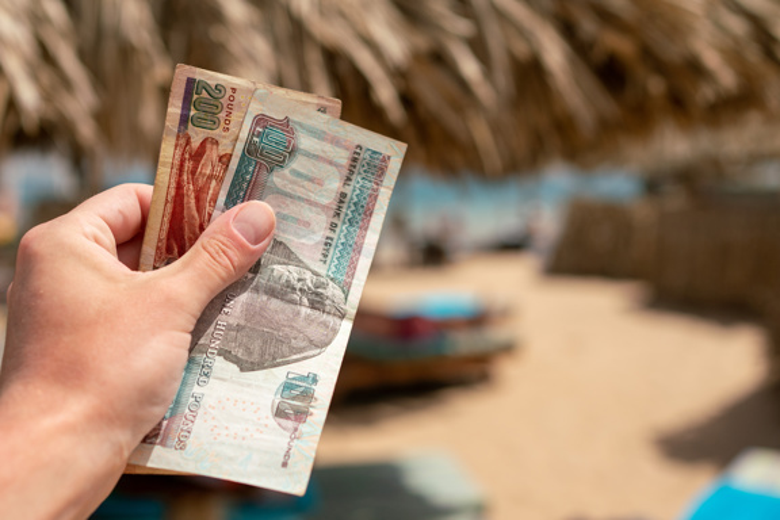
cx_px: 390
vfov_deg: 26.0
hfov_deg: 38.2
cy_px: 260
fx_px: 1127
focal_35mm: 52
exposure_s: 1/1250
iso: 100
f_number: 3.2
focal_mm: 35
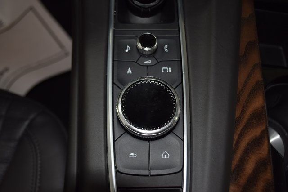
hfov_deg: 49.5
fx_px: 312
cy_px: 96
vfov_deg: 34.2
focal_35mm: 39
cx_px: 144
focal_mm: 26
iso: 360
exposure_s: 1/30
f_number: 4.2
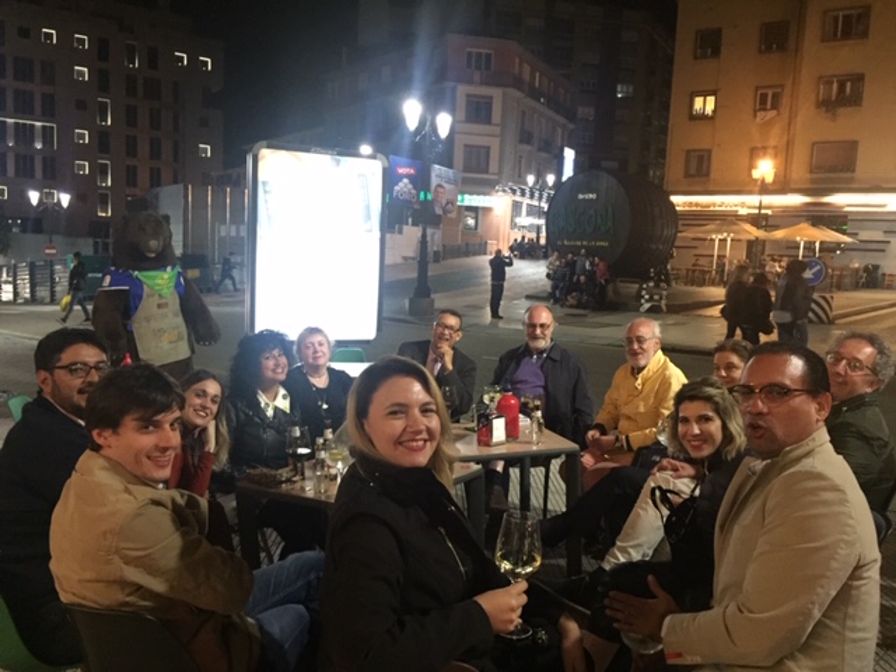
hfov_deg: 61.7
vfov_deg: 48.2
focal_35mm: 29
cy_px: 336
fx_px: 751
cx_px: 448
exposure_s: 1/17
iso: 400
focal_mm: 4.15
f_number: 2.2
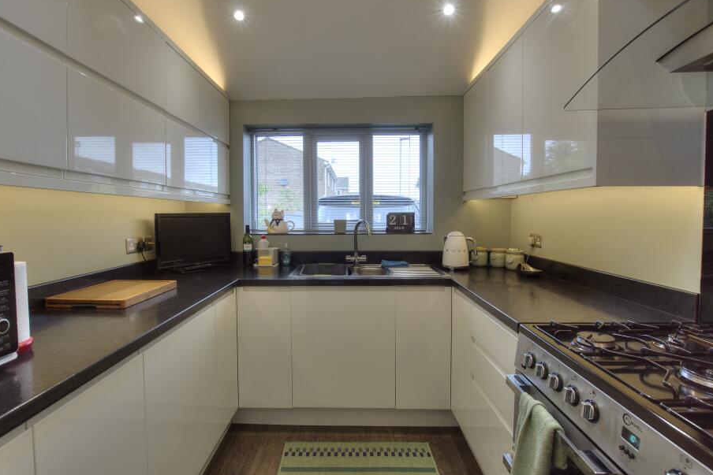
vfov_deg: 70.4
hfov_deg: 93.2
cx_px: 344
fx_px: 337
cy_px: 221
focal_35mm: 17
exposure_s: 1/25
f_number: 8
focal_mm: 10
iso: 400
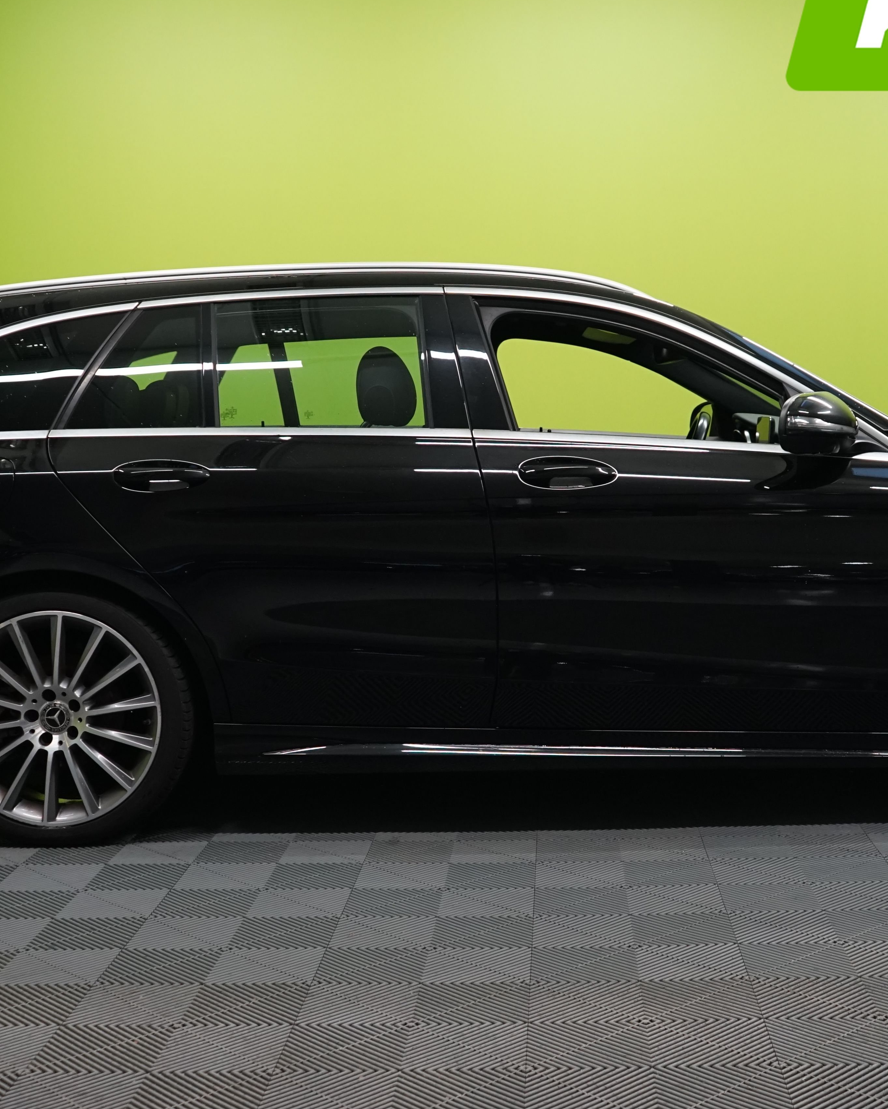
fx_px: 1577
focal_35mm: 48
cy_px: 512
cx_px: 540
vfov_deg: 38.8
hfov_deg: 31.4
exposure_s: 1/50
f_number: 4
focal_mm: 29
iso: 1250
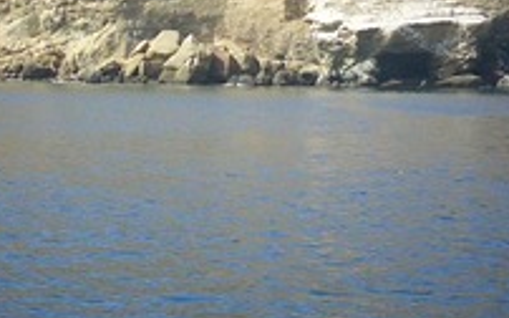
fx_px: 1345
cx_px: 192
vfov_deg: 13.3
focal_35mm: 97
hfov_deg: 21.4
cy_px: -11
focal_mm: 5.6
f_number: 3.5
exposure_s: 1/800
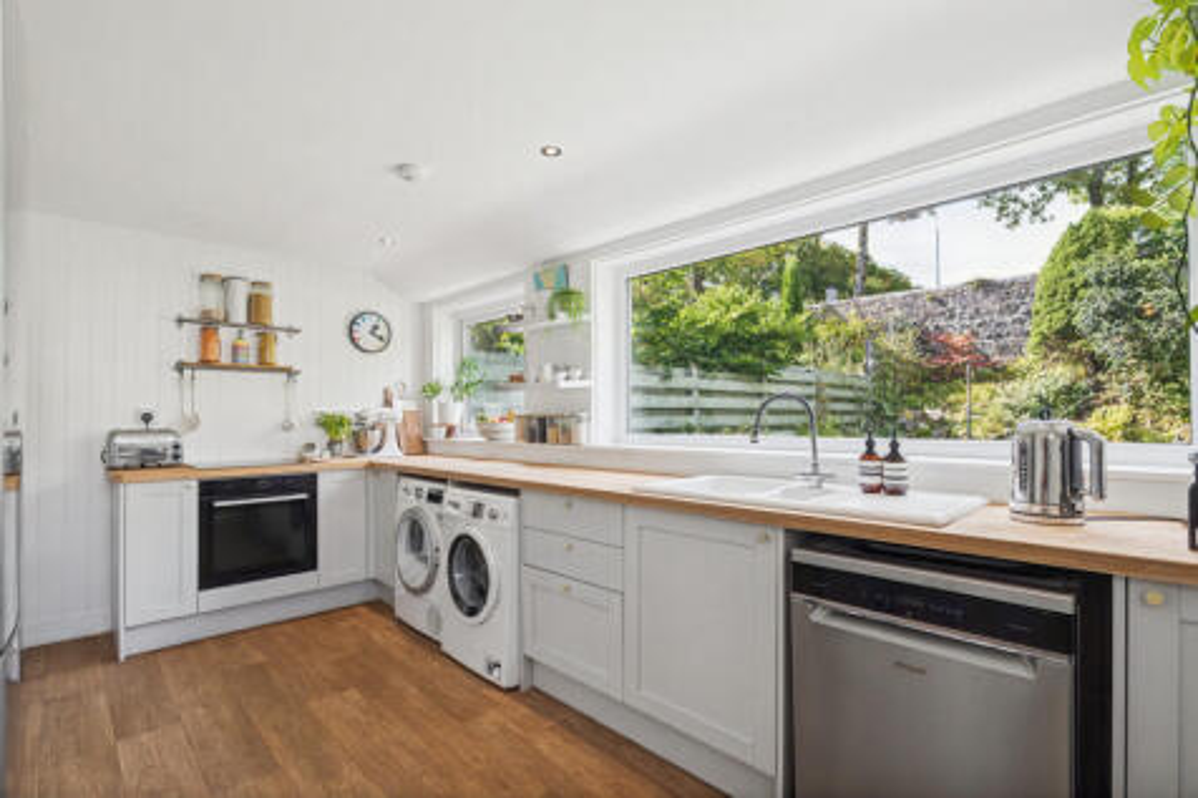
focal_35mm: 16
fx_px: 532
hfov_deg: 96.8
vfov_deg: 73.7
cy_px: 399
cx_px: 599
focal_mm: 16
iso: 1000
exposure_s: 1/100
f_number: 8
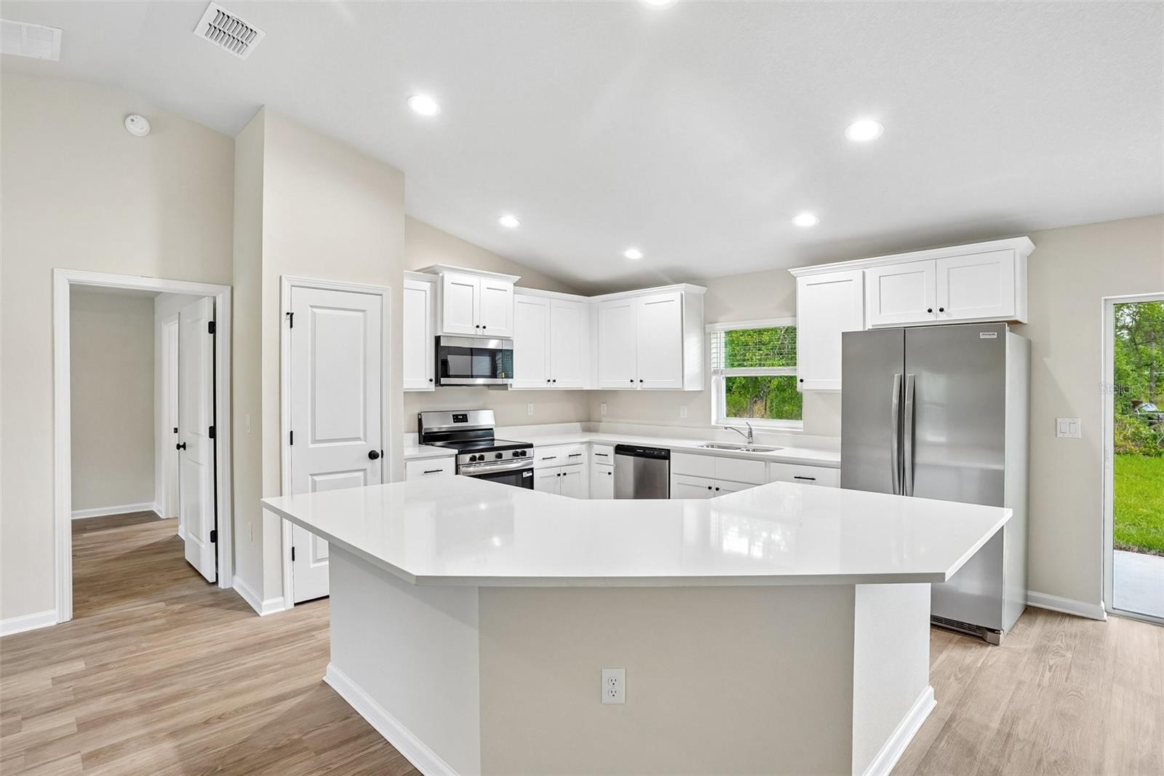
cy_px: 388
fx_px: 550
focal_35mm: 17
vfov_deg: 70.4
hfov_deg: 93.3
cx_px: 582
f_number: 9
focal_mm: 17
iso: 400
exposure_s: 1/20
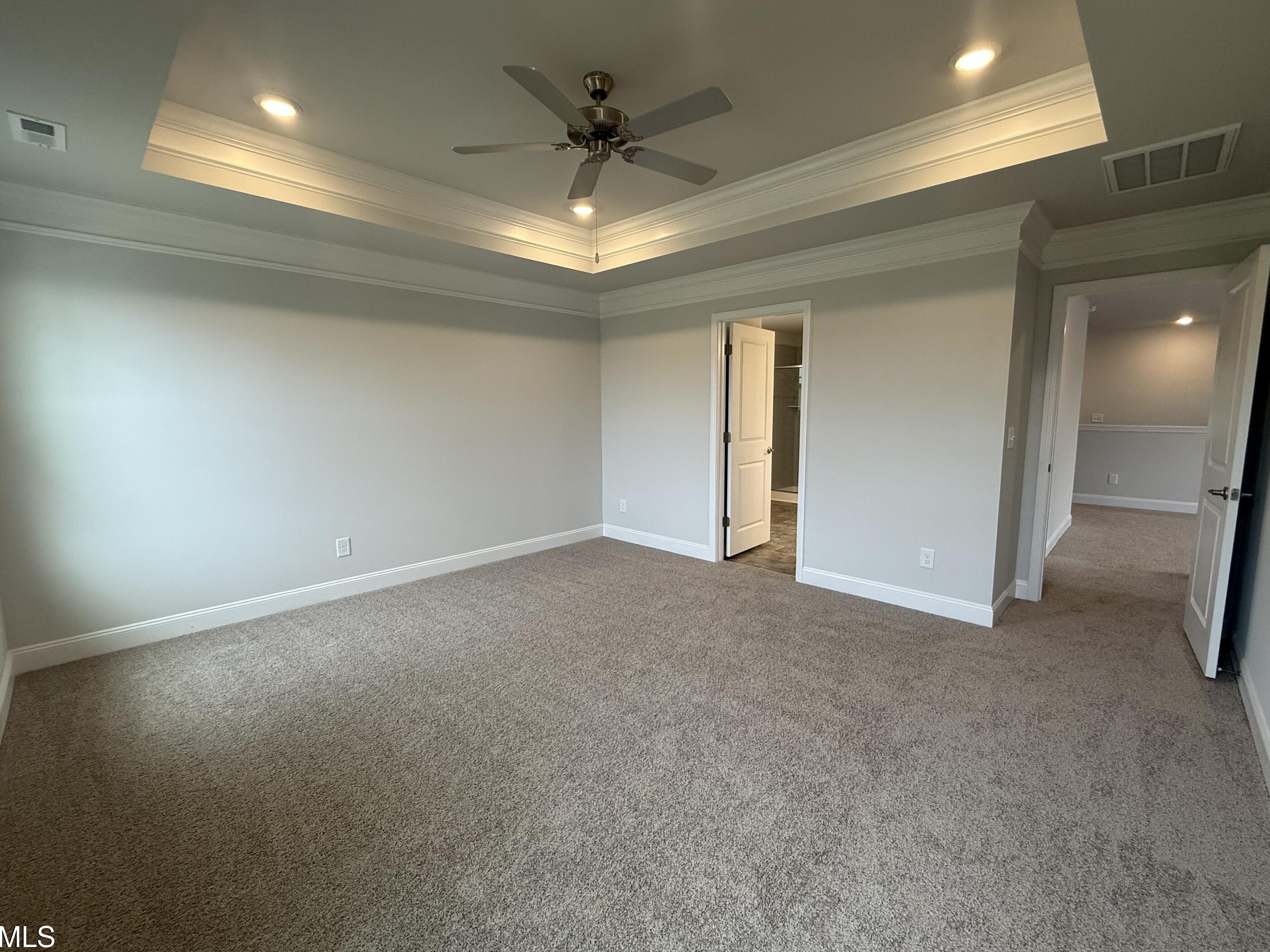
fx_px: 550
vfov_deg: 81.7
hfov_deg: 98.1
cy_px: 474
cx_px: 655
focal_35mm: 15
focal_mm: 2.22
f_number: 2.2
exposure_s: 1/120
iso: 125
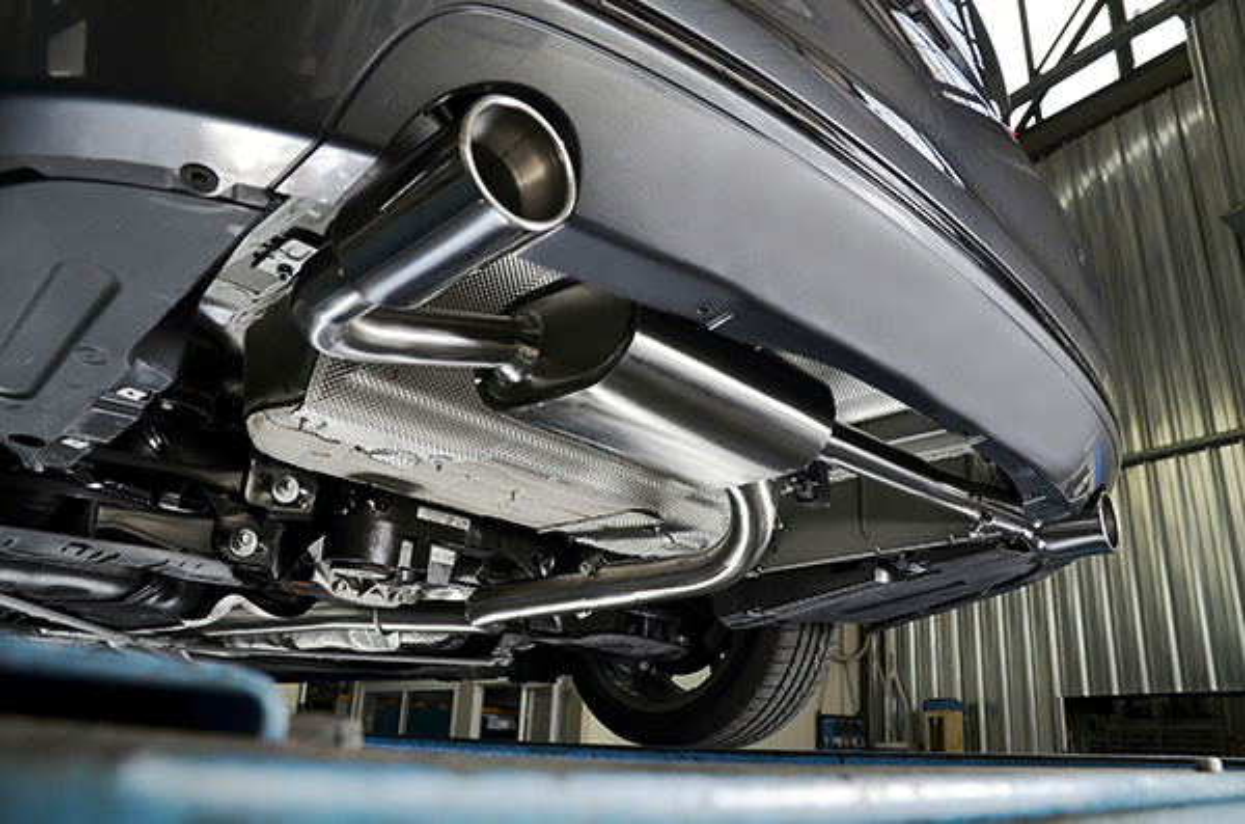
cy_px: 412
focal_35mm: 26
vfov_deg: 50.2
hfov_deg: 70.6
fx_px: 880
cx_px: 622
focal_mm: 17
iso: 320
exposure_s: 1/100
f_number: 5.6
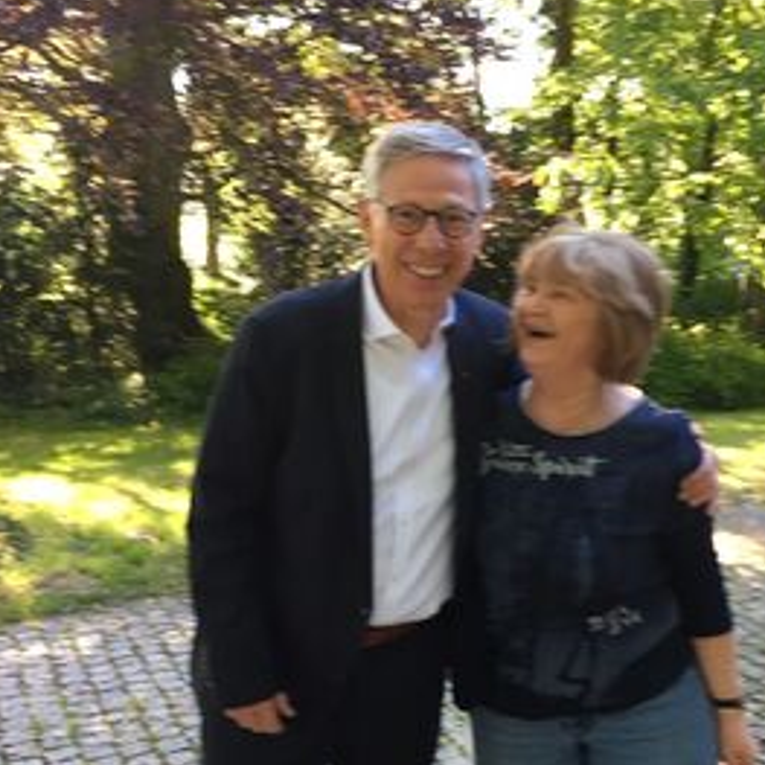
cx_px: 410
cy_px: 535
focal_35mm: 39
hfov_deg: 42.8
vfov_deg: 42.0
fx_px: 975
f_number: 2.2
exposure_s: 1/33
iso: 32
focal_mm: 4.15
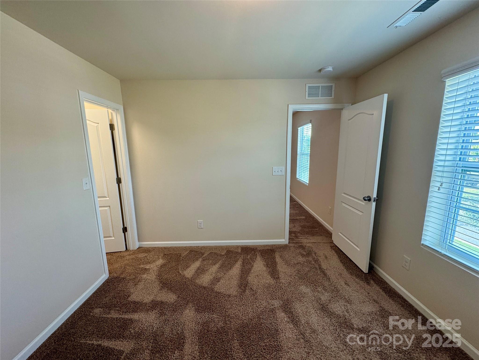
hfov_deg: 102.1
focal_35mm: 14
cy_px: 180
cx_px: 240
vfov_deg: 85.7
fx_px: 194
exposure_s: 1/60
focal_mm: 2.22
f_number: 2.2
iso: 160
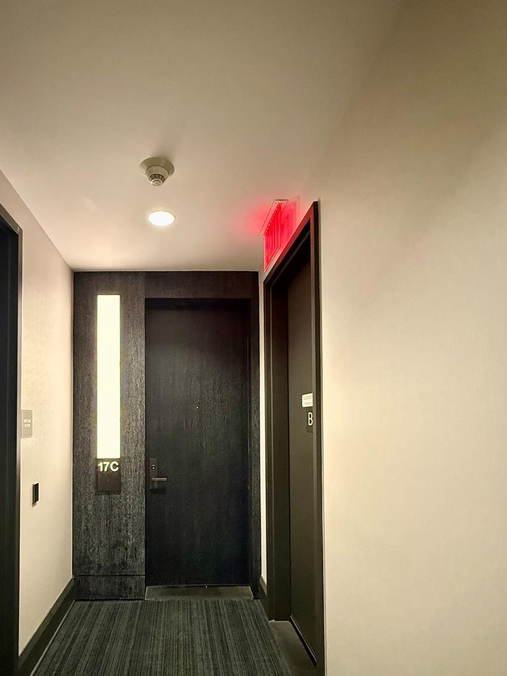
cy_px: 410
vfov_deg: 83.5
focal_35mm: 19
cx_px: 186
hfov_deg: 67.5
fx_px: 371
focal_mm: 2.22
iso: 1000
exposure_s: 1/40
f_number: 2.2
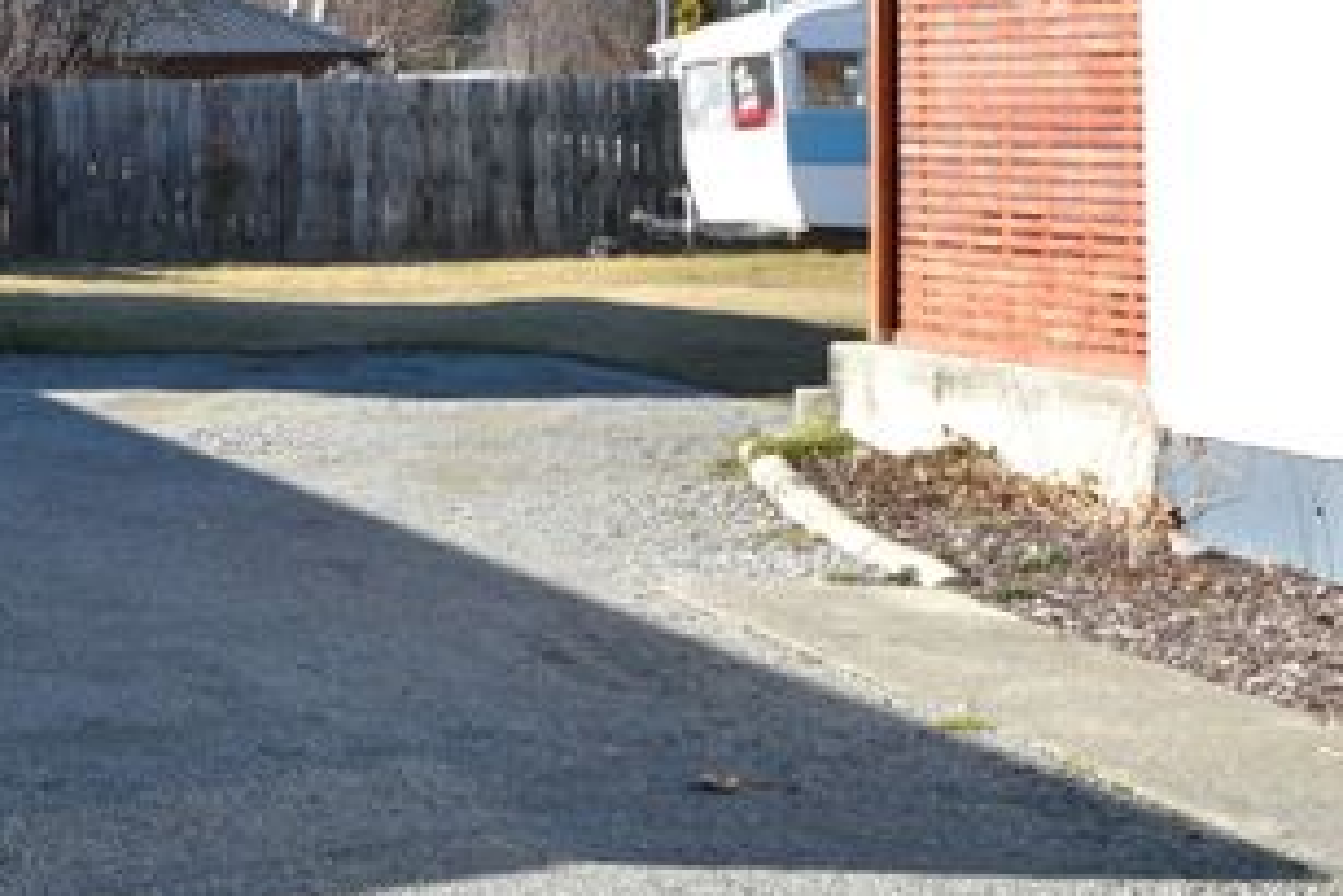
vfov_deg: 15.0
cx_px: -262
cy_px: 39
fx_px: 3359
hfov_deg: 21.1
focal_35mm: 90
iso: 200
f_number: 8
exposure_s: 1/250
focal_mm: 24
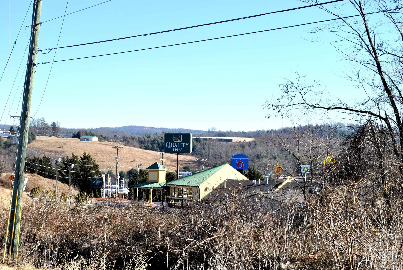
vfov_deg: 16.6
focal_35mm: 82
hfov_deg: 24.6
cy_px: 135
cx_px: 202
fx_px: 925
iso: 100
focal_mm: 55
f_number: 8
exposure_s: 1/250
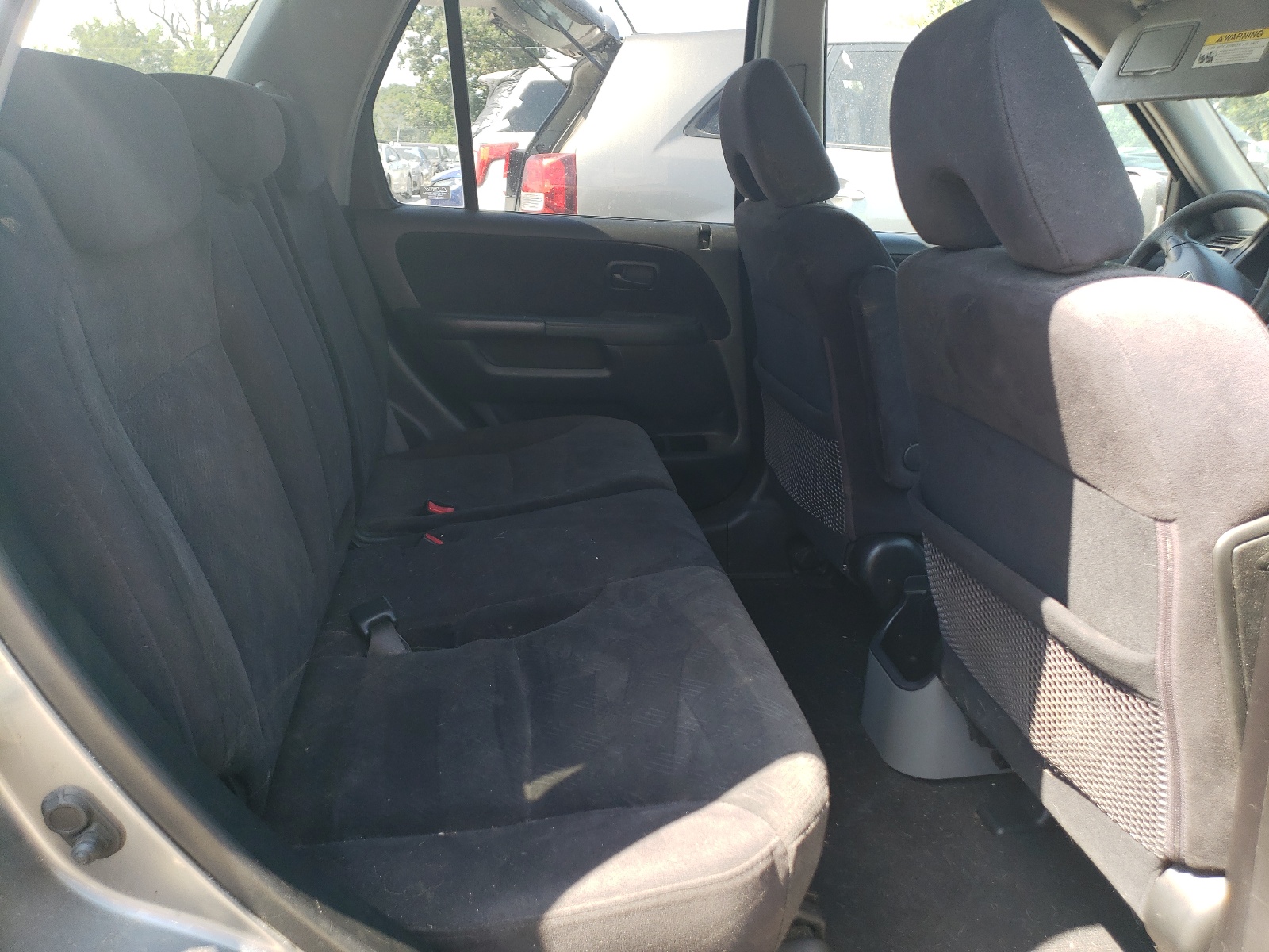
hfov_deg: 67.3
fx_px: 953
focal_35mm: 26
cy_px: 476
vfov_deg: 53.1
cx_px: 634
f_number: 1.5
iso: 50
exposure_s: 1/172
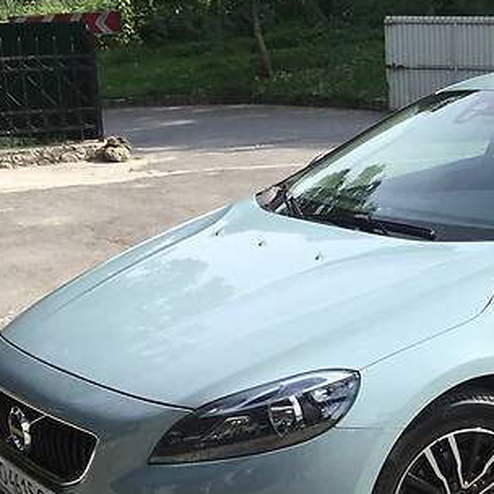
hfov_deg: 22.7
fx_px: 1162
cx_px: 536
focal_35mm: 72
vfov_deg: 23.9
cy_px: 307
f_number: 2.4
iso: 25
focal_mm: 3.3
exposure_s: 1/840
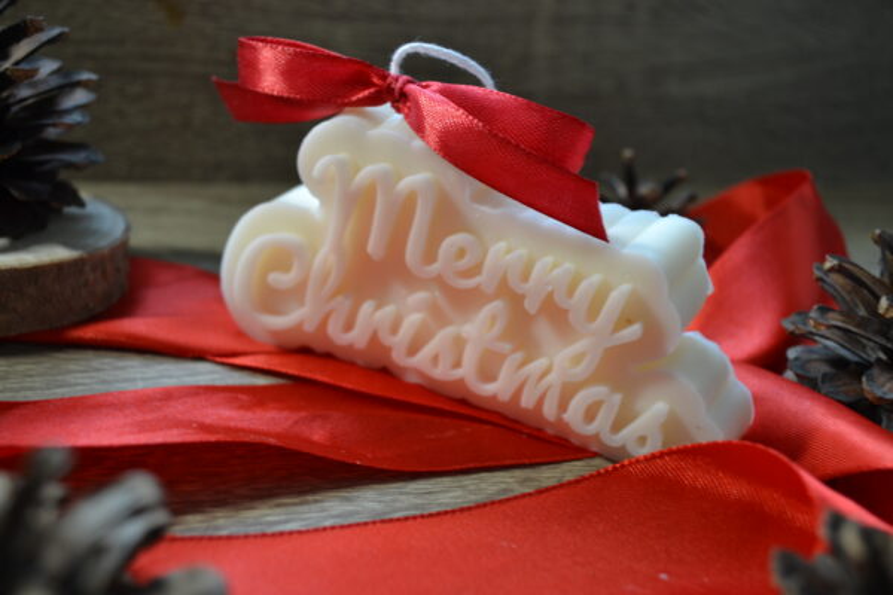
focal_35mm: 36
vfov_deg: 36.9
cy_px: 298
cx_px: 446
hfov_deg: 53.1
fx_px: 893
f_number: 4
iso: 400
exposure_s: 1/30
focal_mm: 24
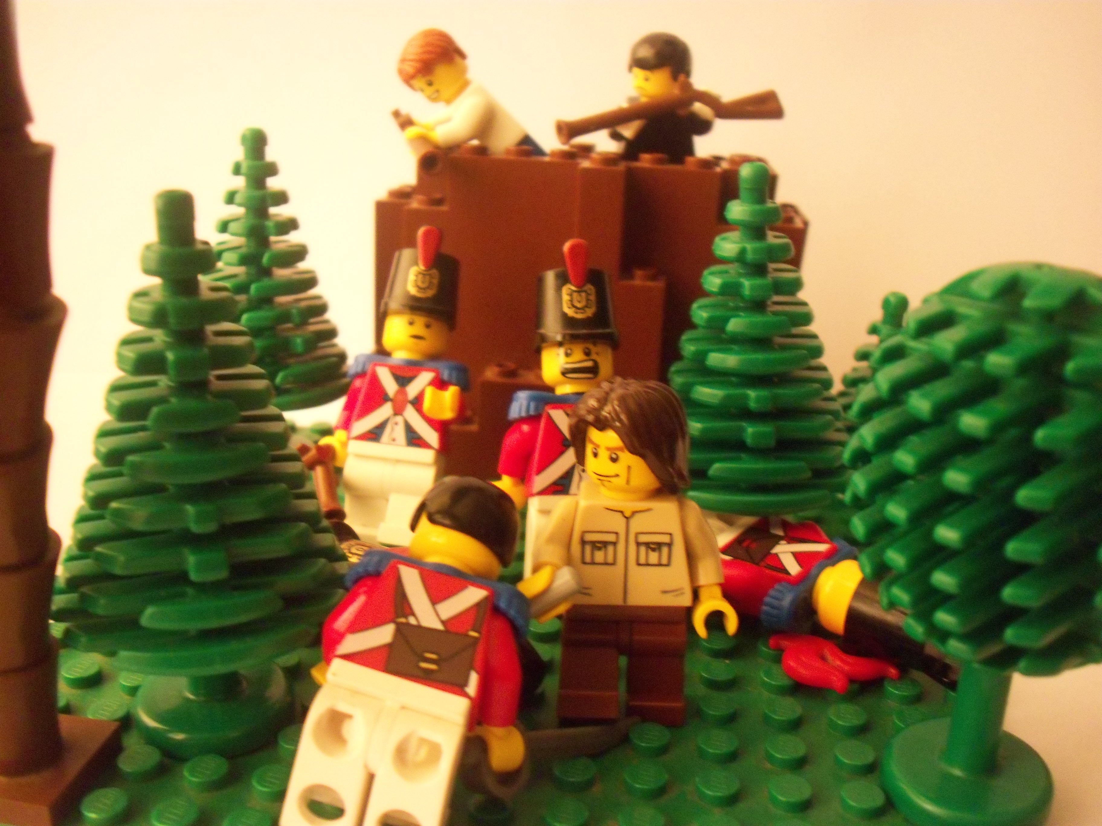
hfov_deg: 54.0
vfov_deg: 41.8
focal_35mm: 34
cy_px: 413
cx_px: 551
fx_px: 1082
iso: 400
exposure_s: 1/25
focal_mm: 5.7
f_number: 2.9
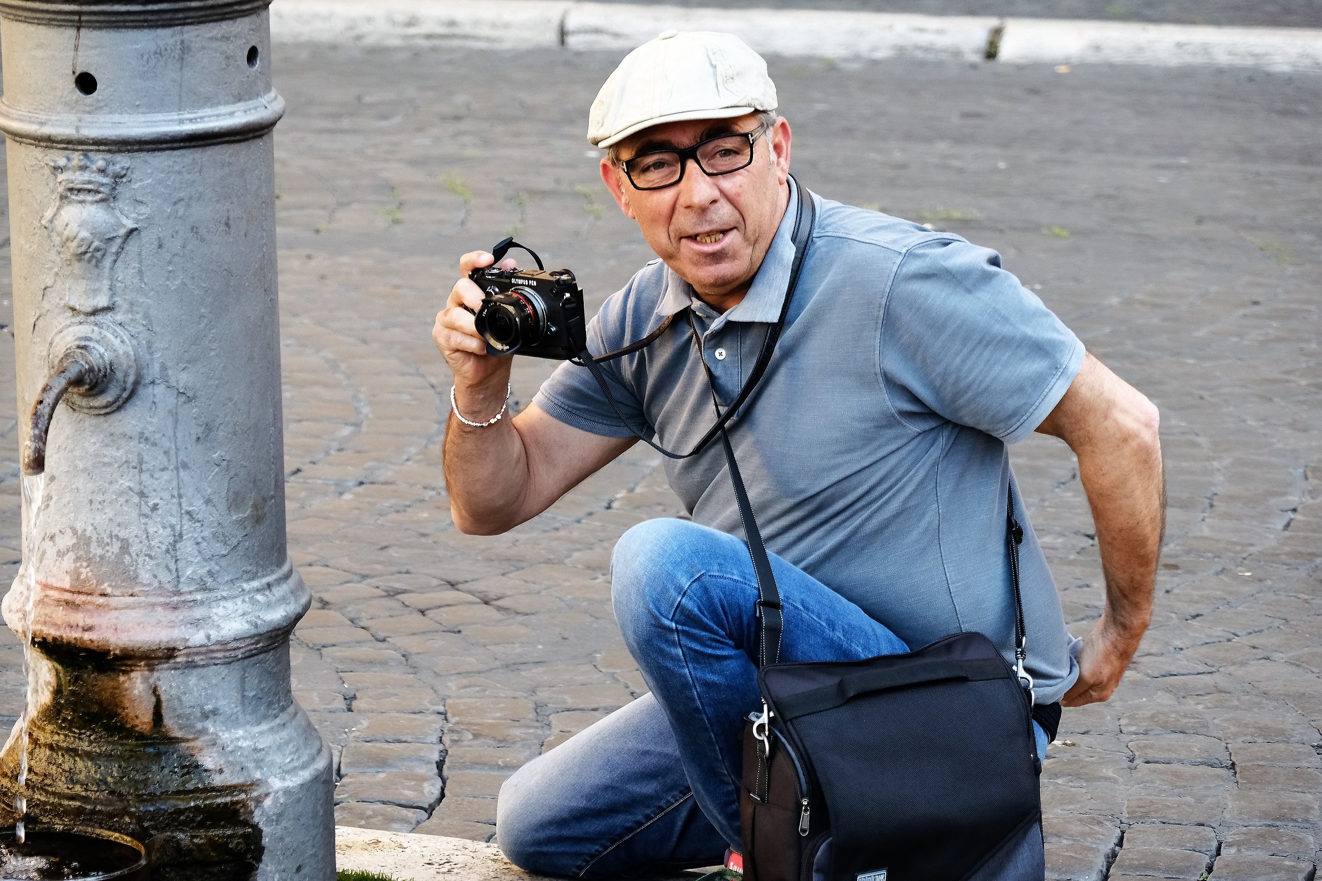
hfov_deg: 14.7
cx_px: 661
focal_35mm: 140
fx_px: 5141
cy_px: 440
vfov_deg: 9.8
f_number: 5.6
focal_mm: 93.2
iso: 1600
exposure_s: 1/250
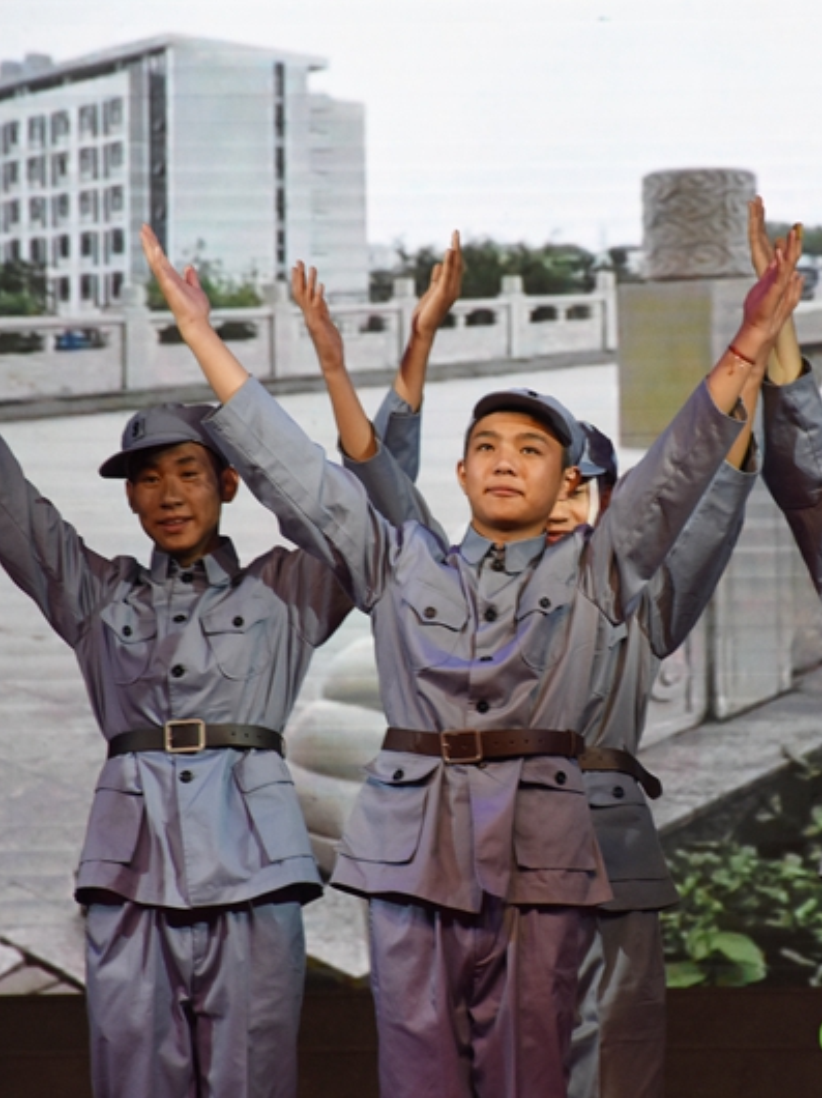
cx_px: 582
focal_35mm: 305
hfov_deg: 4.9
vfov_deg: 6.5
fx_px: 9665
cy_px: 550
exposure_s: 1/200
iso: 1000
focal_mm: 140
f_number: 5.6
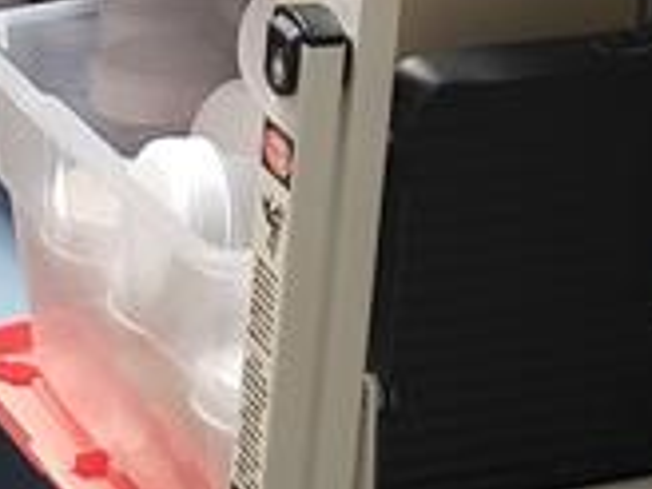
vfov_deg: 8.6
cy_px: -525
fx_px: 3051
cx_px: -179
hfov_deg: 11.9
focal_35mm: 162
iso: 320
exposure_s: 1/60
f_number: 1.5
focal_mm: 4.3
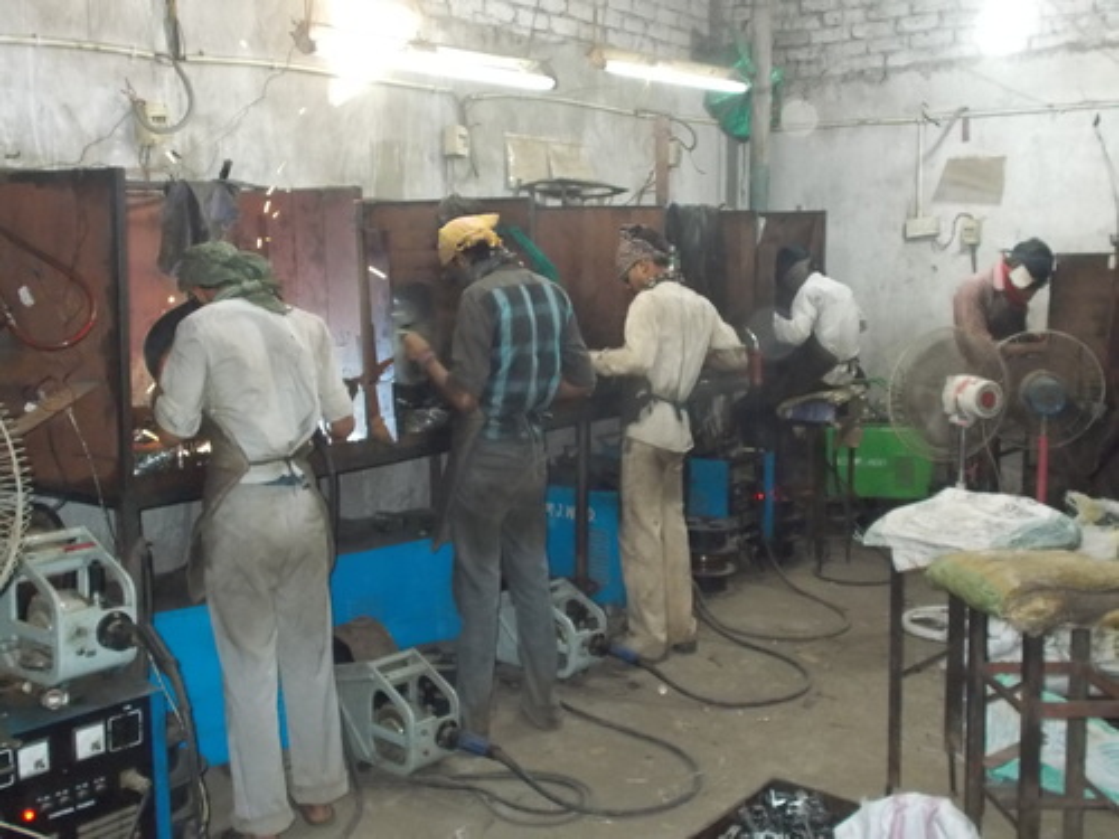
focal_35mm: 39
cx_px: 560
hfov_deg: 47.9
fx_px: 1261
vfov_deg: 36.8
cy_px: 420
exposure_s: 1/30
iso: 640
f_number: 3.9
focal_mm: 6.9
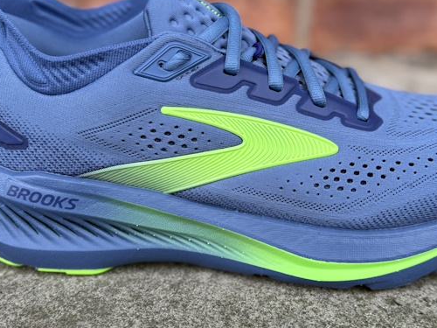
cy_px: 154
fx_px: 454
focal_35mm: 36
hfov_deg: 51.3
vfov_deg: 39.6
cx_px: 231
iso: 125
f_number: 1.78
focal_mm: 6.76
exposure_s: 1/50
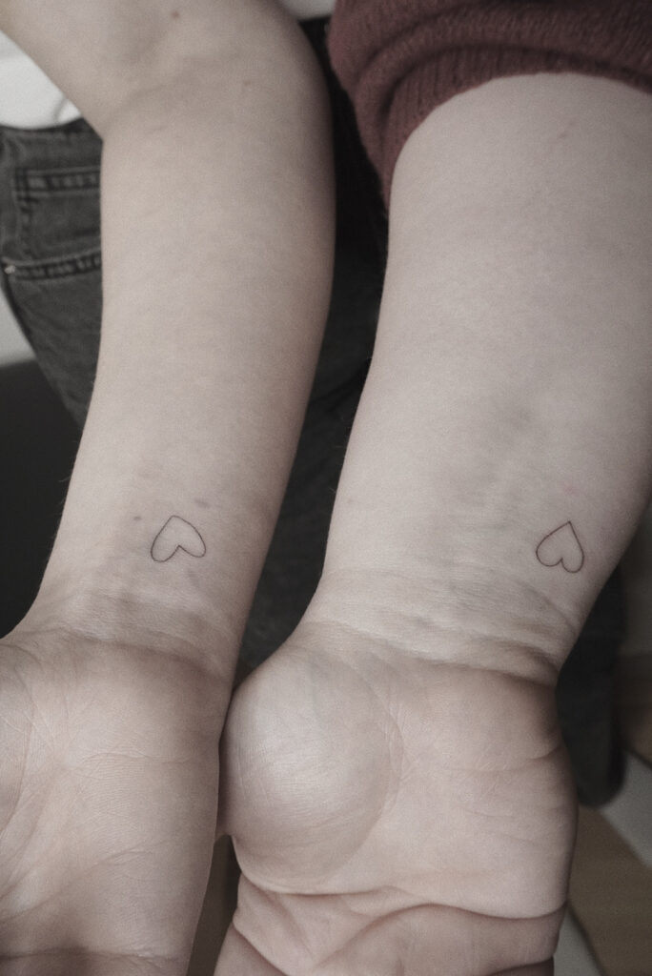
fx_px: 855
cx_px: 326
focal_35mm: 32
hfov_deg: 41.8
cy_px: 488
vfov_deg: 59.5
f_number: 10
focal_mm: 21
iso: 1600
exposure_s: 1/60
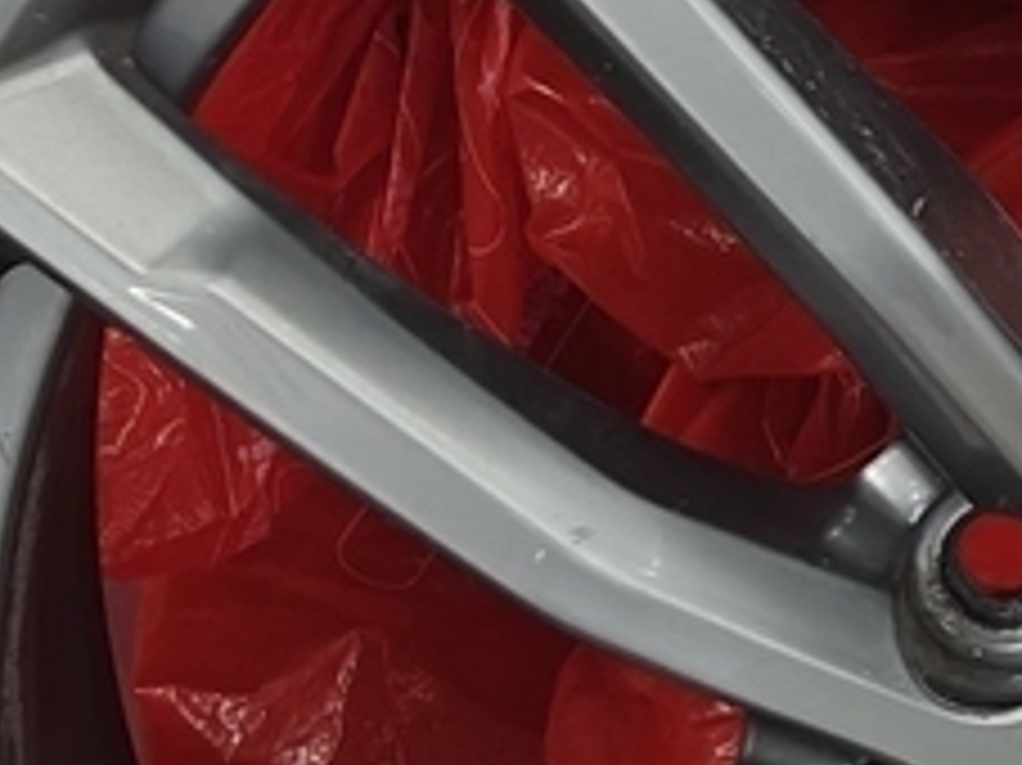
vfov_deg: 10.1
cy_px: 693
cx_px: 1121
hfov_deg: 13.3
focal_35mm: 146
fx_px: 4308
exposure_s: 1/100
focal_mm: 6.06
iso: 250
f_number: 1.6
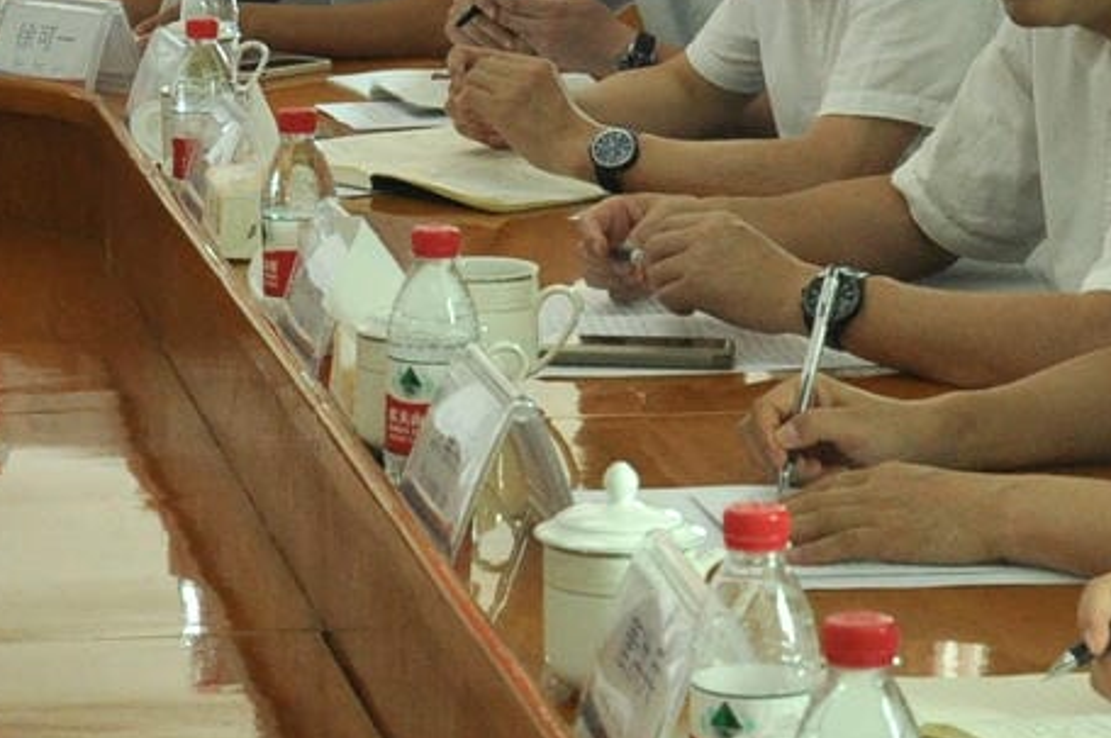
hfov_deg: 14.4
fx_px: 4347
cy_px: 141
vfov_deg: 9.7
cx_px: 100
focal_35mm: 141
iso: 640
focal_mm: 20
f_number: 5
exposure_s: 1/100
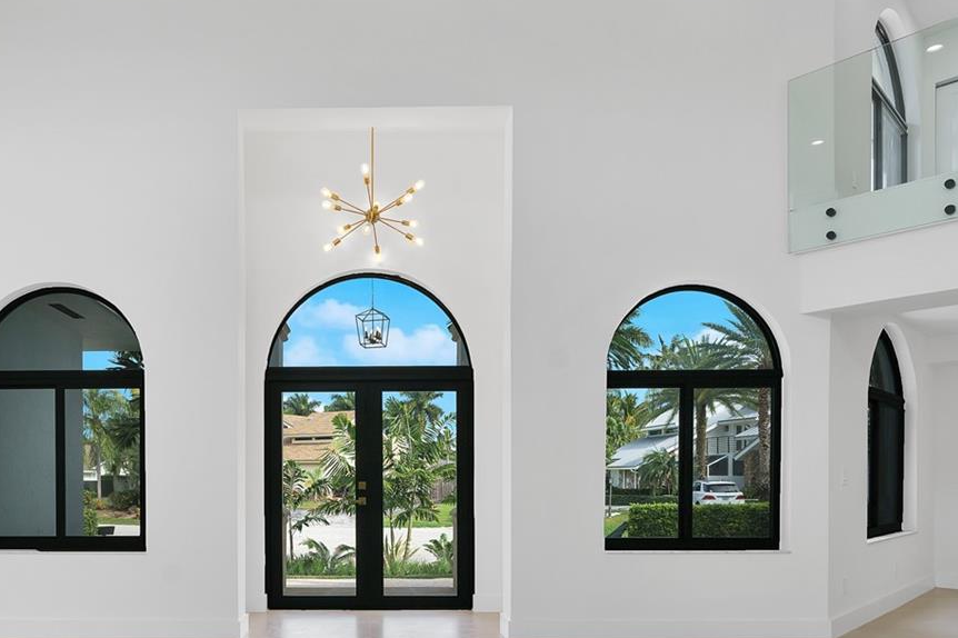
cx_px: 346
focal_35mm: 26
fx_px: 692
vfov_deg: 47.4
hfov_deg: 68.1
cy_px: 488
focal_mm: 14
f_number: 8
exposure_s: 1/50
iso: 400
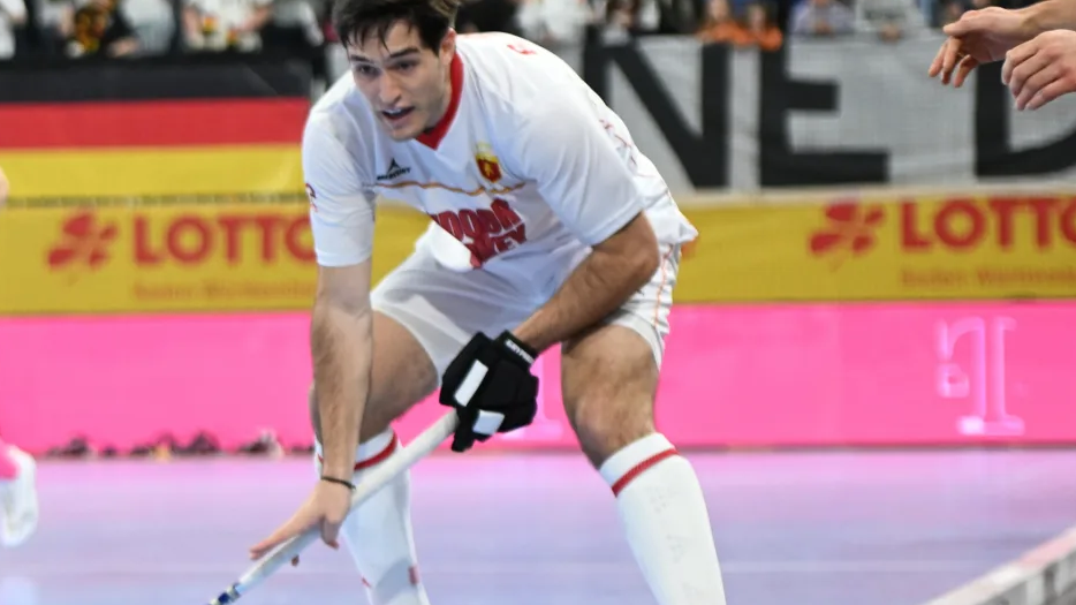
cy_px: 319
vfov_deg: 5.4
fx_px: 6390
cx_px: -294
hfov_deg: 9.5
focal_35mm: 224
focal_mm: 78
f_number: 2.8
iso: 1600
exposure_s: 1/800
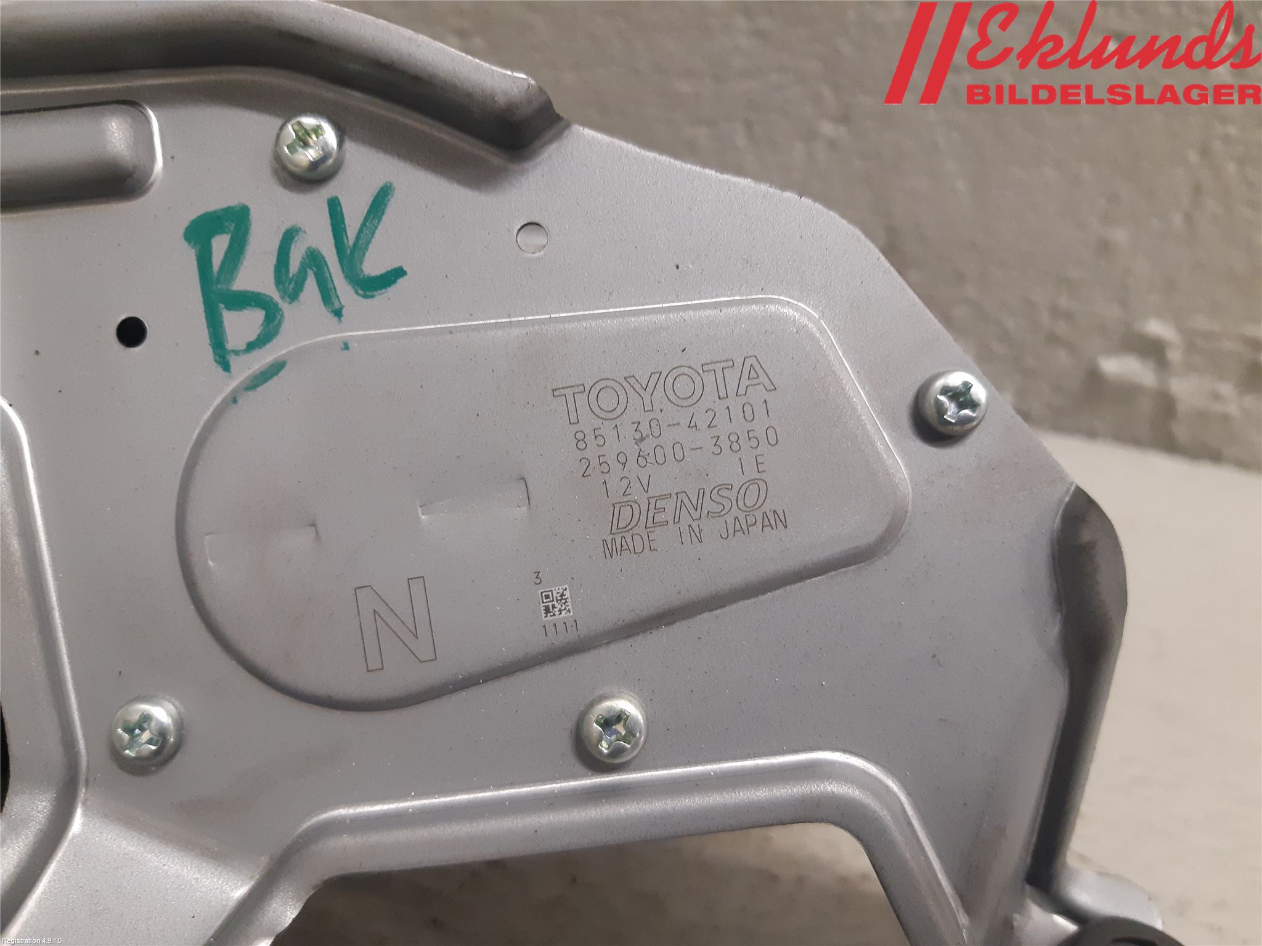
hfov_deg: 67.3
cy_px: 473
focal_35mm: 26
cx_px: 631
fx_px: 948
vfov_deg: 53.1
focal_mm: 3.93
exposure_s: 1/50
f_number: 1.7
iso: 250
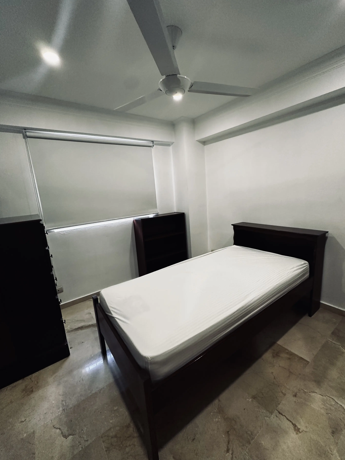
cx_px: 180
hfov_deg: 81.7
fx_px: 199
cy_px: 228
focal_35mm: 15
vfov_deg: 98.2
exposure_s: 1/60
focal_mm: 2.22
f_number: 2.2
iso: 320
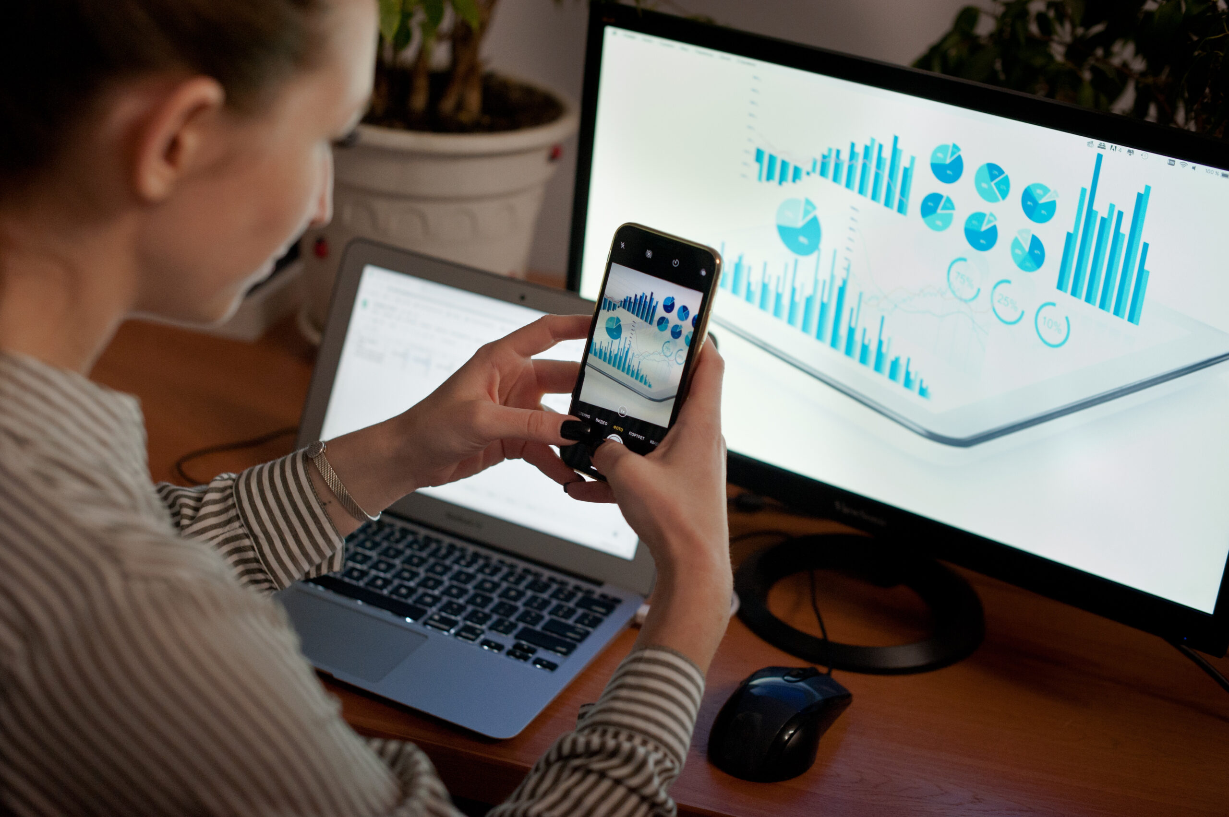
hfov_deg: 39.6
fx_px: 1706
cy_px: 408
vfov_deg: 27.0
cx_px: 614
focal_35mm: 50
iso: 2000
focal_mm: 50
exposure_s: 1/320
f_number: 2.8
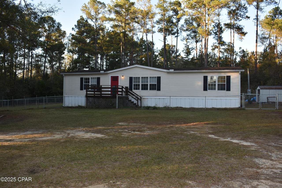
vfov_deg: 43.6
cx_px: 141
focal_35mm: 30
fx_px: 235
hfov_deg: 61.9
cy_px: 94
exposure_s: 1/125
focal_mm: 20
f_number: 5.6
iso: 140
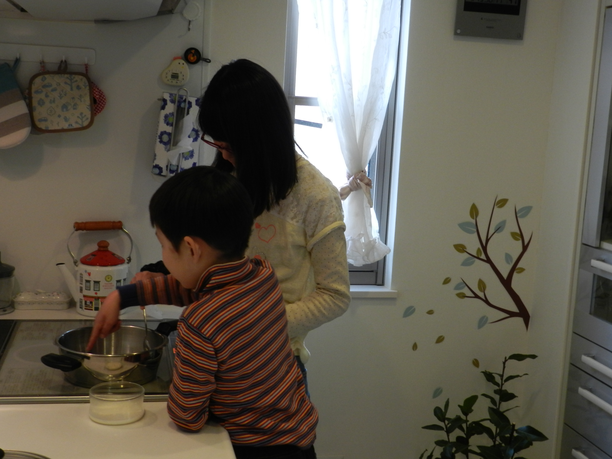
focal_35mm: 46
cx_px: 306
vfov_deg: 31.5
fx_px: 813
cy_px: 230
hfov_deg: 41.2
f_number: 4.2
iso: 320
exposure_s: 1/30
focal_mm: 8.1
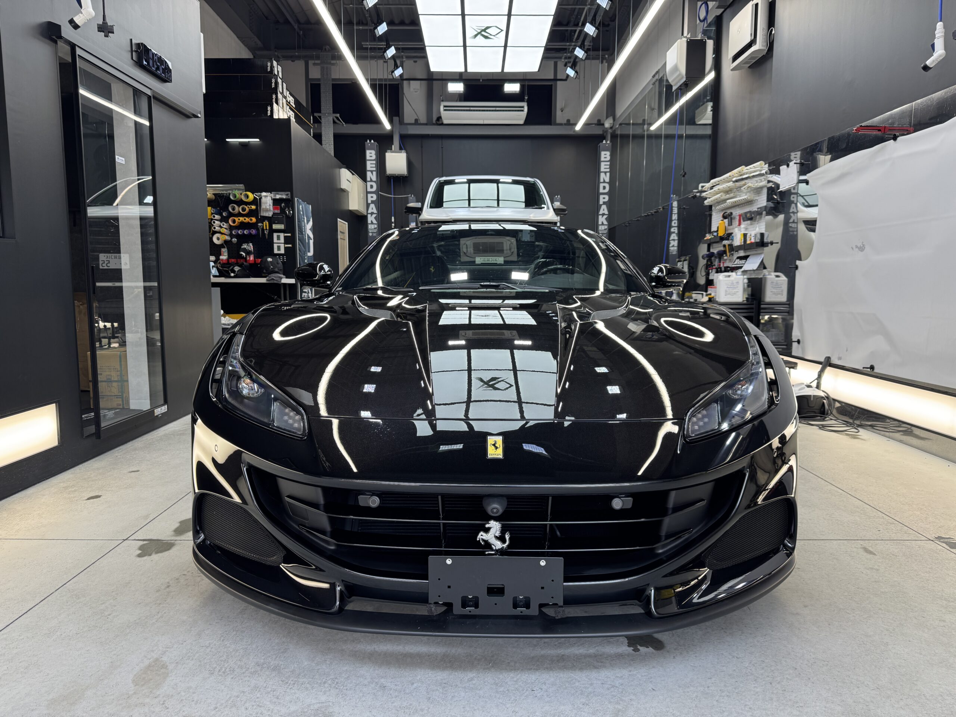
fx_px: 663
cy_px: 358
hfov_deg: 71.6
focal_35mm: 24
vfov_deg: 56.8
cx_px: 478
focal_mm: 6.76
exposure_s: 1/120
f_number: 1.78
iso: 64
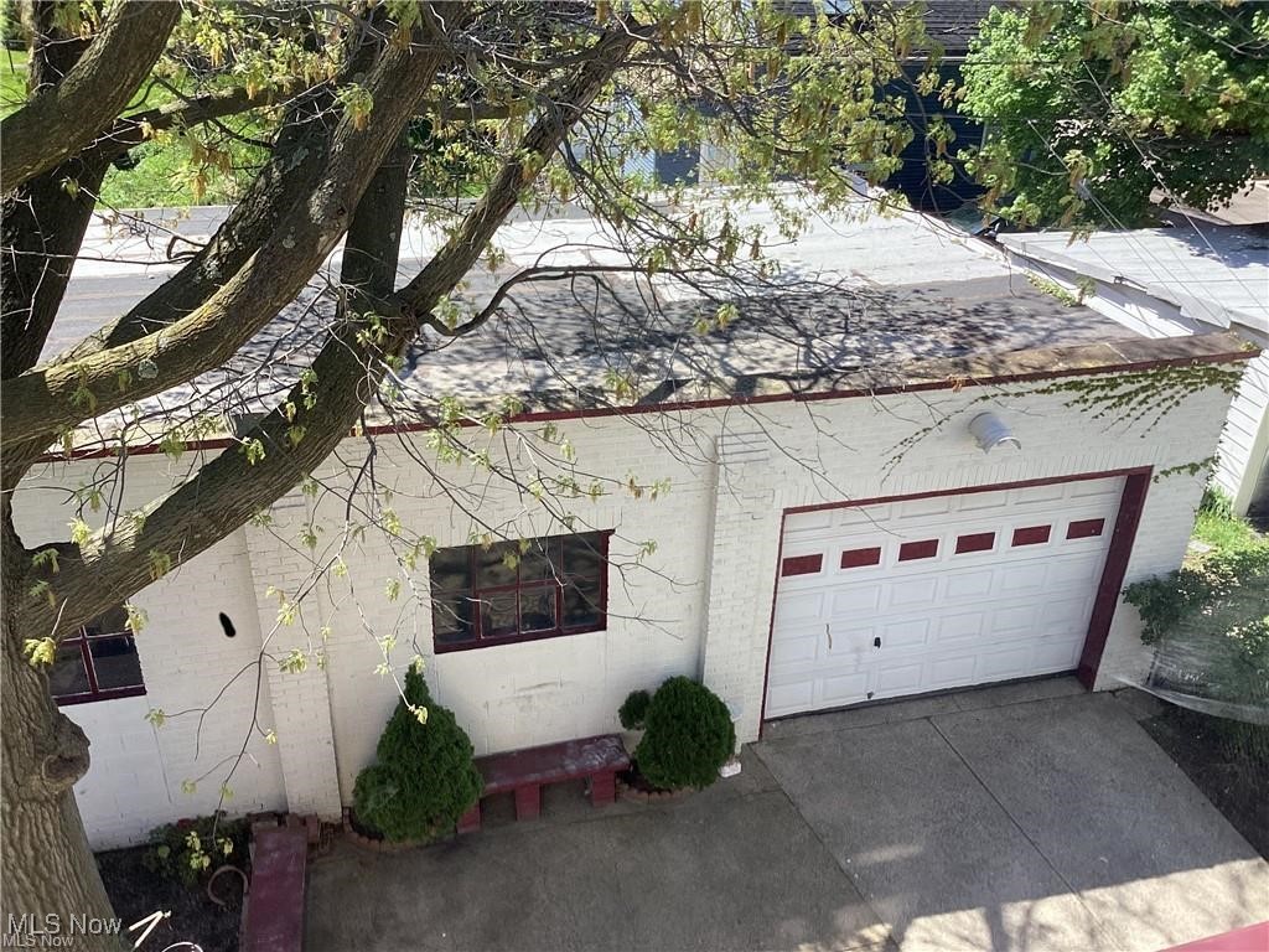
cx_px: 634
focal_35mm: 31
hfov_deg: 58.4
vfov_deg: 45.4
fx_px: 1136
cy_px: 476
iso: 25
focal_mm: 3.3
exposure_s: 1/310
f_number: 2.4
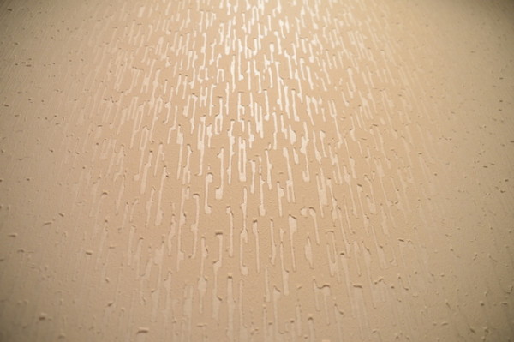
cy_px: 171
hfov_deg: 67.4
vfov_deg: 47.9
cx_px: 257
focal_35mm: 27
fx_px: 385
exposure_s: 1/30
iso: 280
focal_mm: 18
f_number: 3.5
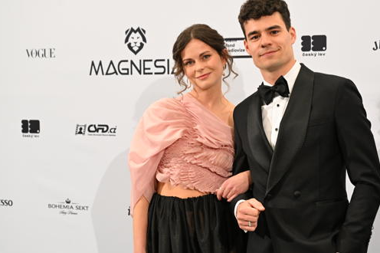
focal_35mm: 71
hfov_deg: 28.3
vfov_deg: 19.1
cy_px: 152
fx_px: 749
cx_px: 260
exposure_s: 1/160
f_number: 5
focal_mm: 51
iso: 3200
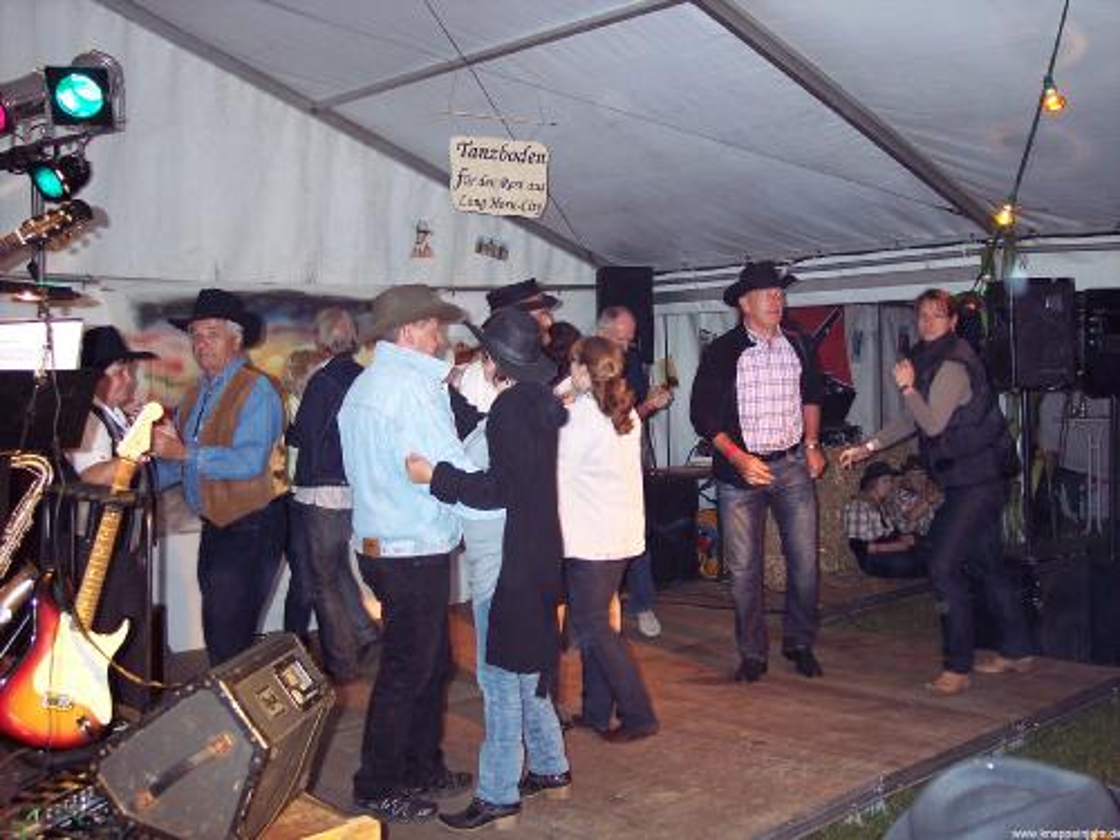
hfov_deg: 47.9
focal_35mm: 39
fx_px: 1262
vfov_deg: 36.8
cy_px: 420
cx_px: 560
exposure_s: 1/60
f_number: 2.8
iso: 140
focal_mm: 8
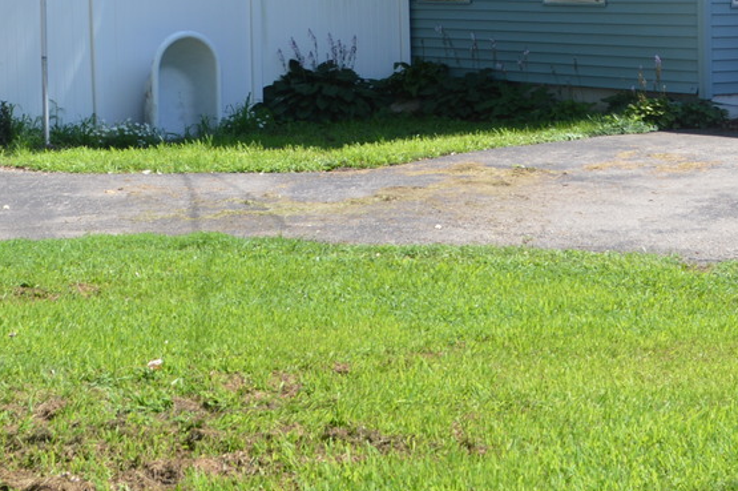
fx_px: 1618
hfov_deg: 25.5
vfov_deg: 17.0
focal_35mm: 79
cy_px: 33
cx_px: 503
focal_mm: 18
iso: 100
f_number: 6.3
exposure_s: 1/160
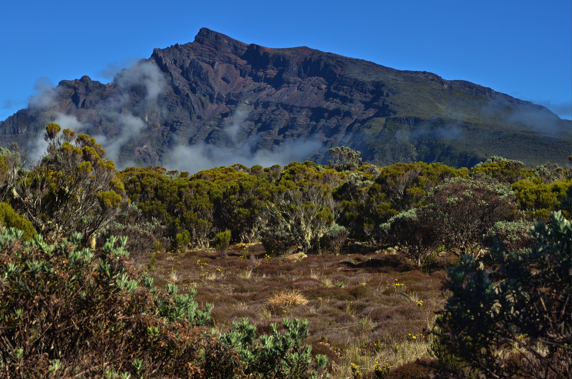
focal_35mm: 87
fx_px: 1379
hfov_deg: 23.4
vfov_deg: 15.6
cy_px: 190
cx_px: 286
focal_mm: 58
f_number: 29
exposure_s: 1/50
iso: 200
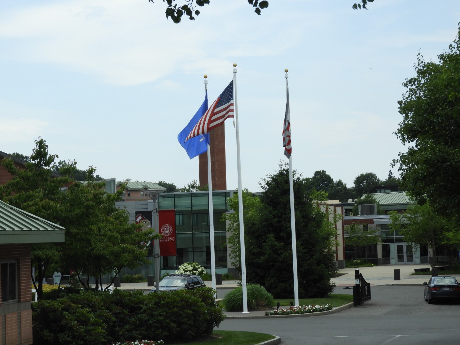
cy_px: 172
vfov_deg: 17.4
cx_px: 230
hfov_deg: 23.0
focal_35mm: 85
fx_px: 1130
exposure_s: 1/800
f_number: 4.5
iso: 100
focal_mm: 15.2
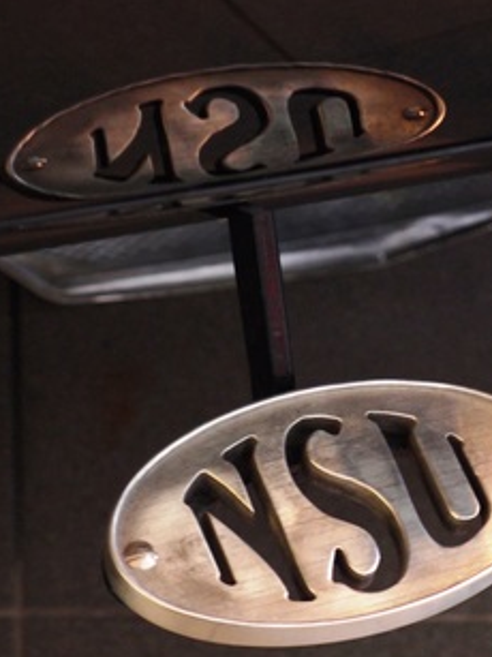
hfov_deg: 10.2
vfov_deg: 13.5
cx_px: 297
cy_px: 357
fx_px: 2769
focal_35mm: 146
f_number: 2.5
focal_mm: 24
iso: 200
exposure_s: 1/5
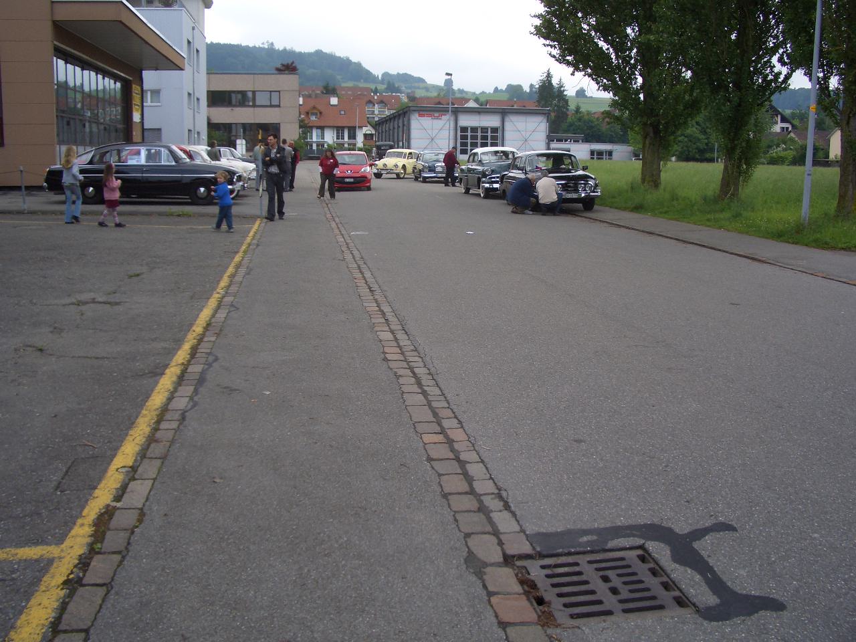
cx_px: 428
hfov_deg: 52.6
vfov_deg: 40.7
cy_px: 321
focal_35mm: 35
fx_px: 865
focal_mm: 5.8
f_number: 4.3
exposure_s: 1/200
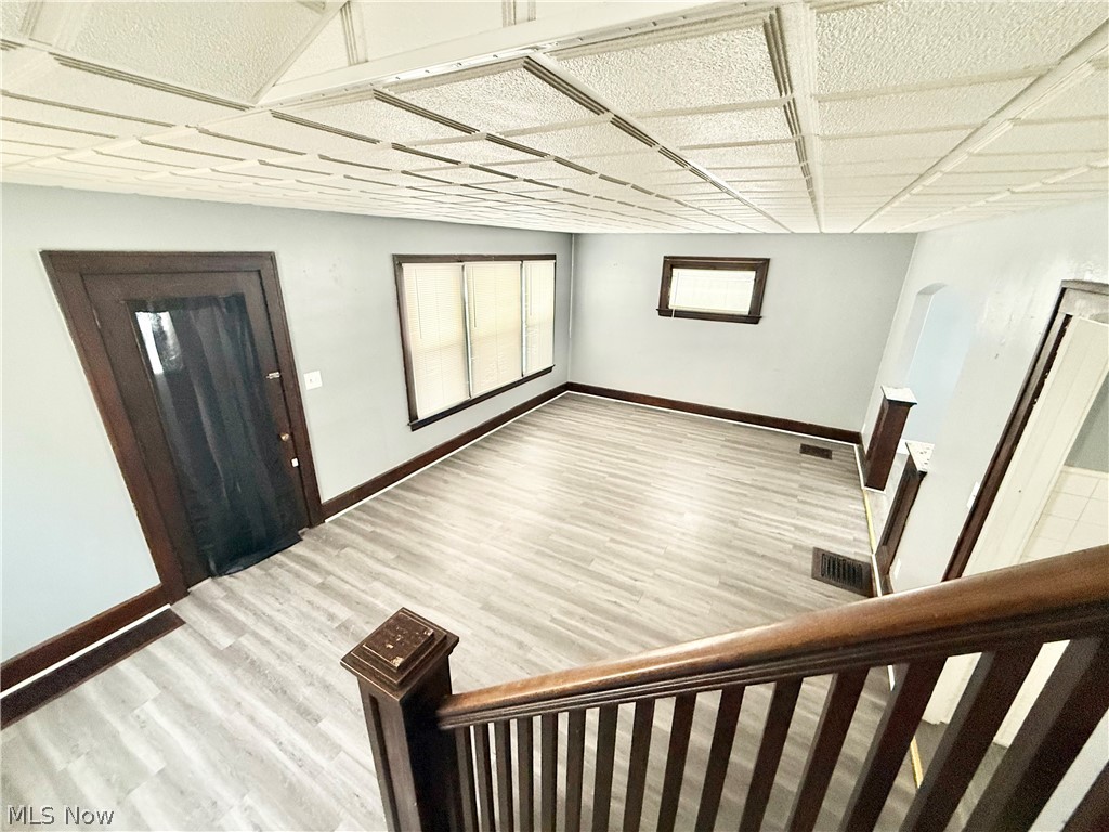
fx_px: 449
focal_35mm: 14
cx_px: 554
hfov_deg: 102.1
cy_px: 416
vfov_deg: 85.7
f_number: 2.2
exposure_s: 1/99
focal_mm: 2.22
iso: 320
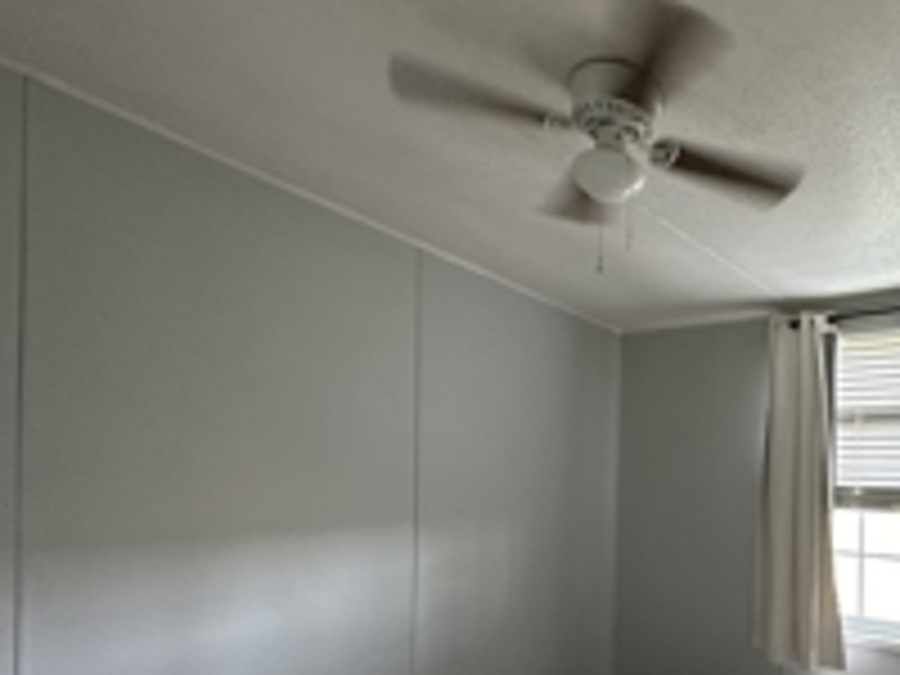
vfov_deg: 48.7
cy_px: 464
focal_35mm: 28
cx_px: 738
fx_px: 728
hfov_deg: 57.9
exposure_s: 1/60
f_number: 2.2
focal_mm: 2.22
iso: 400
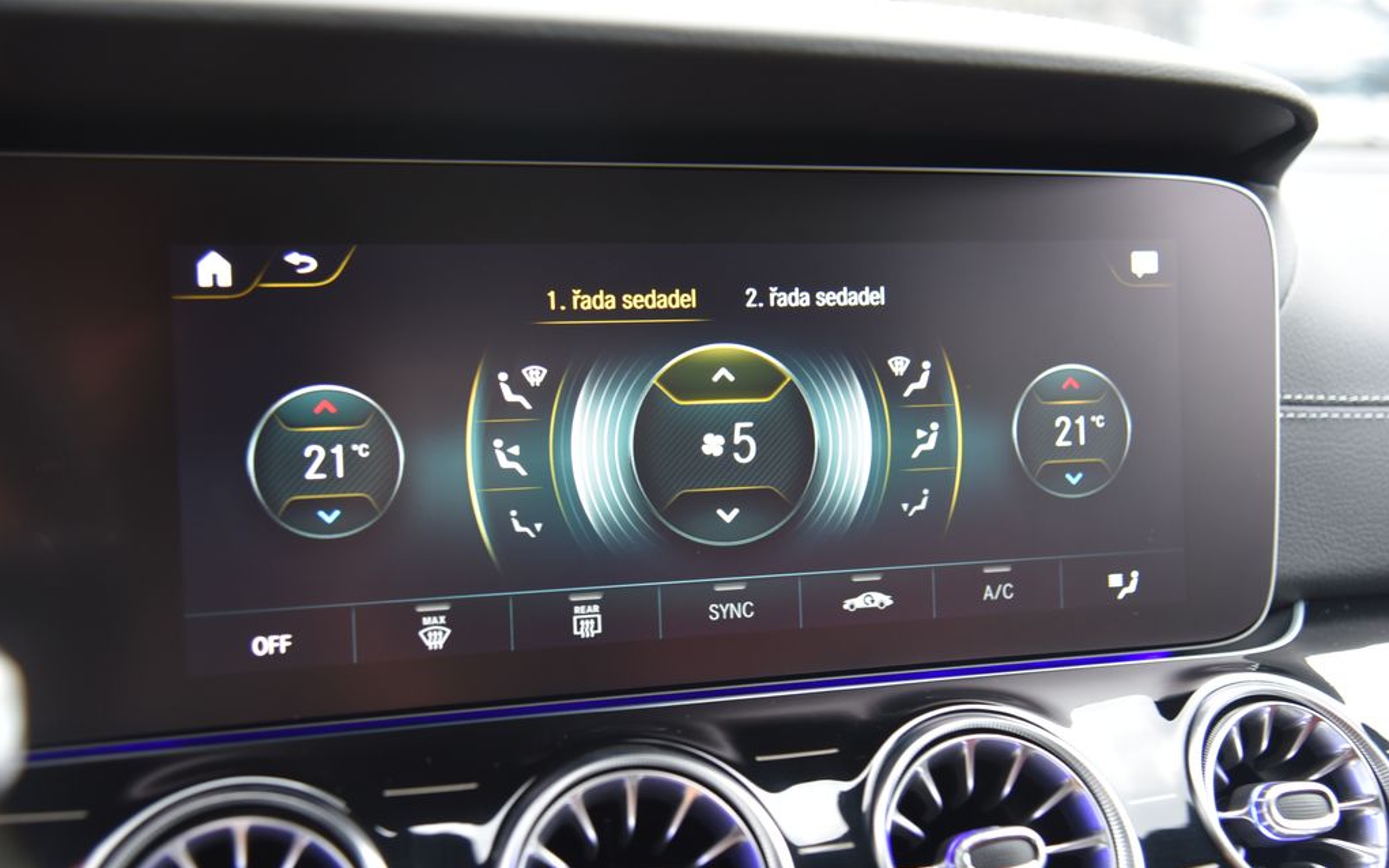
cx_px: 694
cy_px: 420
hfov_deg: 44.4
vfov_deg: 28.6
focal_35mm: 45
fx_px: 1703
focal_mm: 44
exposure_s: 1/20
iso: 500
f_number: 4
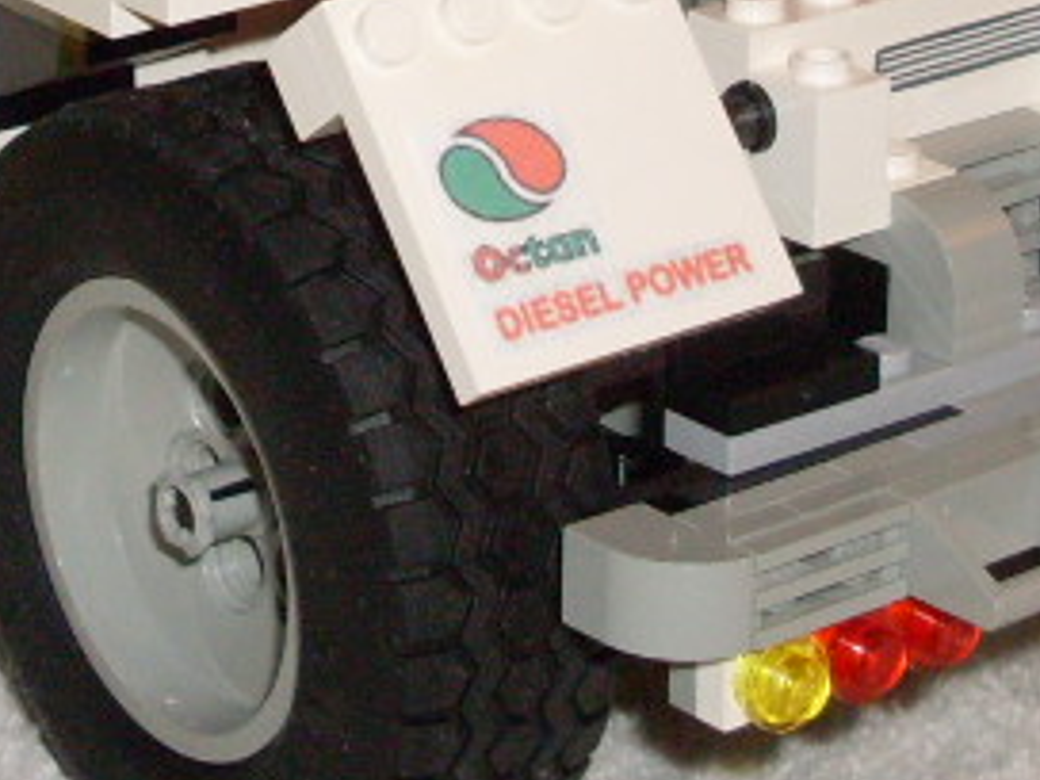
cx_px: 279
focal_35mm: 143
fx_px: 4296
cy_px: -474
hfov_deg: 13.8
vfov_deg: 10.0
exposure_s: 1/45
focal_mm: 6.3
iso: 100
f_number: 2.8
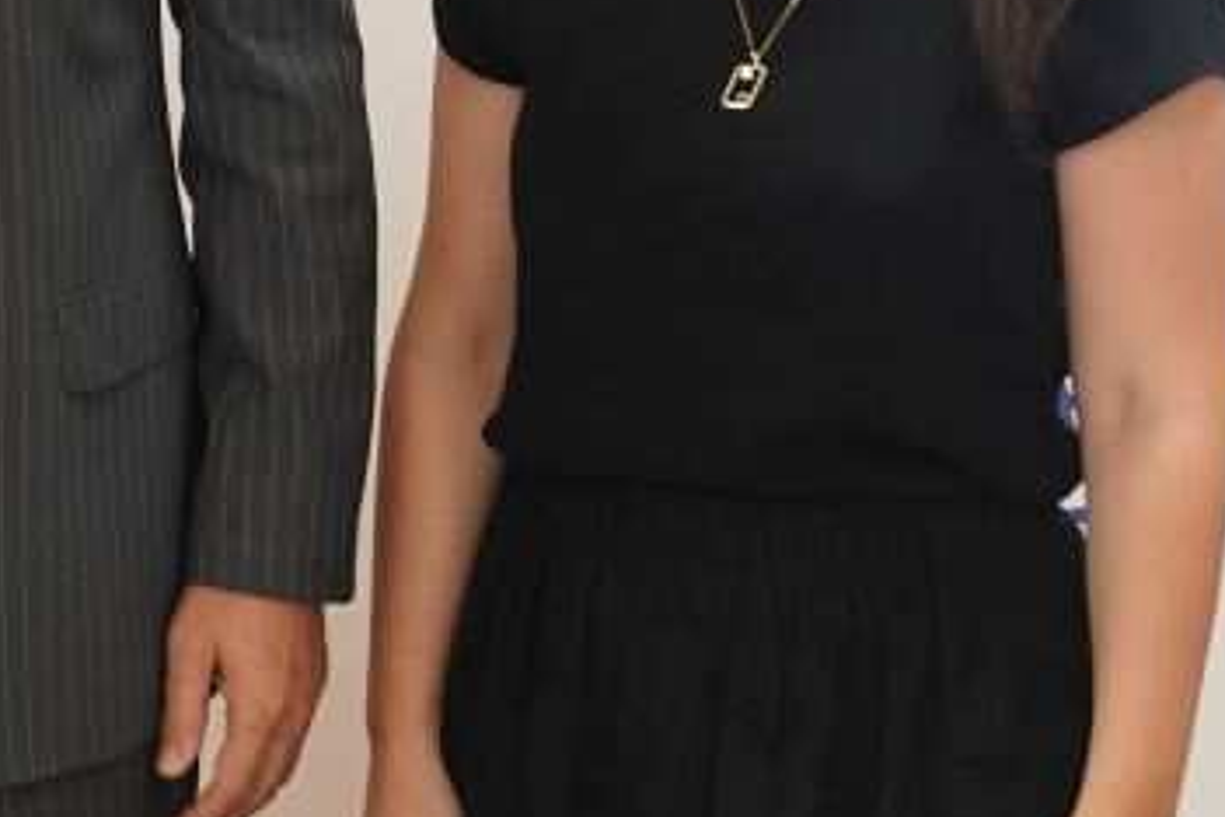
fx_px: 4798
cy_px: -209
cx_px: -143
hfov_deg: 14.2
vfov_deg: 9.6
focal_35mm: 141
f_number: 3.2
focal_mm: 33
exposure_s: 1/125
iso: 1600
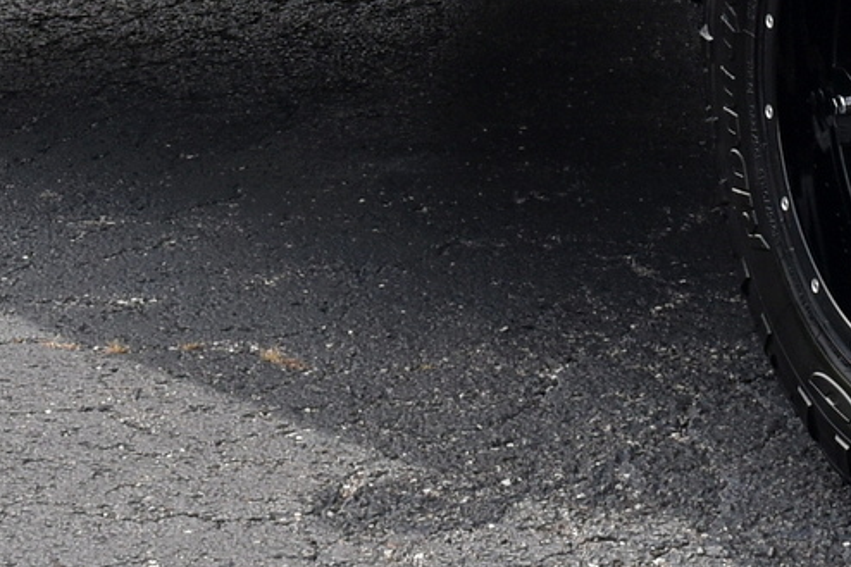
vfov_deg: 9.4
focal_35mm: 140
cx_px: 951
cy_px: -361
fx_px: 3308
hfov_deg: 14.3
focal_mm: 24
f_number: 8
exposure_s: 1/250
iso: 400
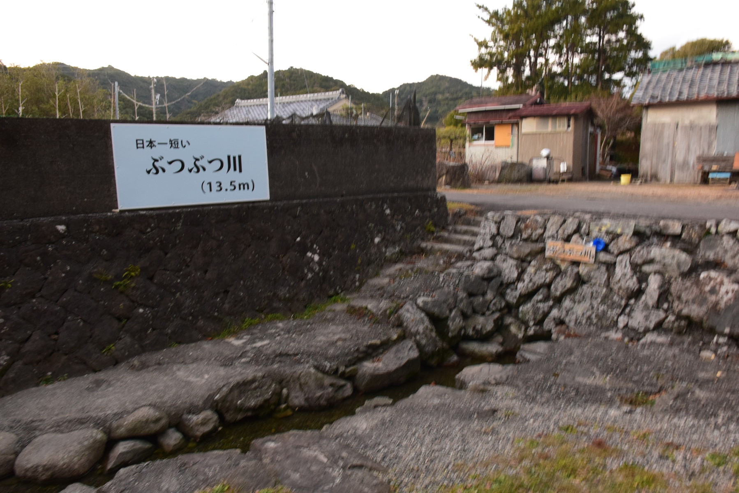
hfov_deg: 67.4
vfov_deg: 48.0
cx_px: 370
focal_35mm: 27
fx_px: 554
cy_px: 246
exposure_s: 1/15
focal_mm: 18
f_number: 5.6
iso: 1600
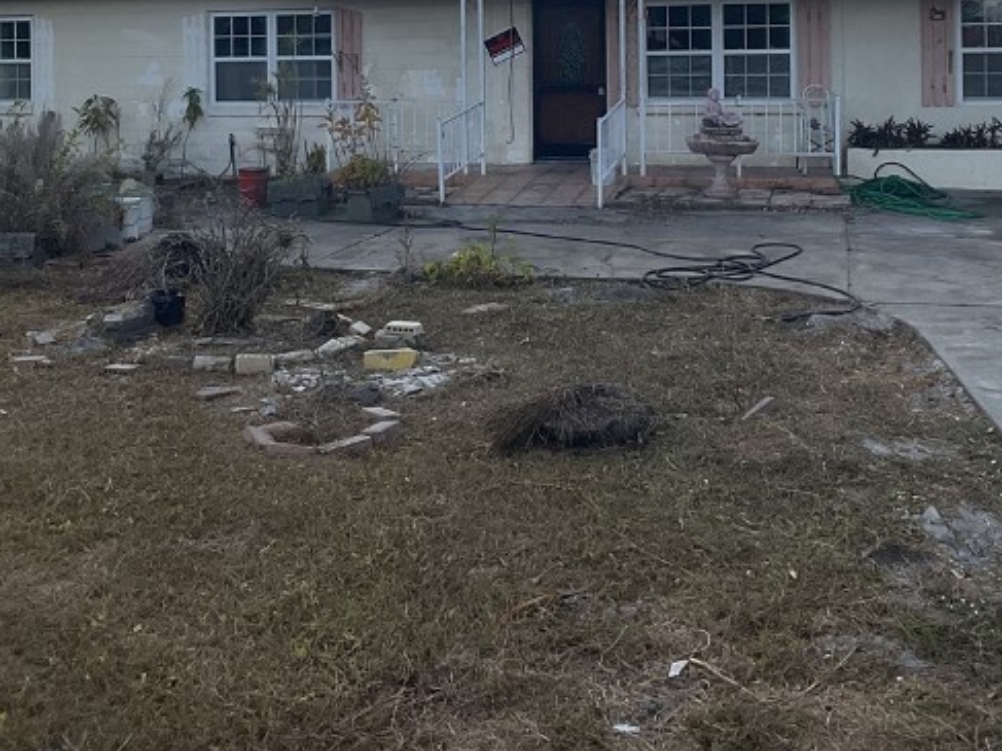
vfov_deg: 23.3
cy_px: 64
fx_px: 1765
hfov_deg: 31.7
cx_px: 516
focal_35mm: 61
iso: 16
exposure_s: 1/2667
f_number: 1.8
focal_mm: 3
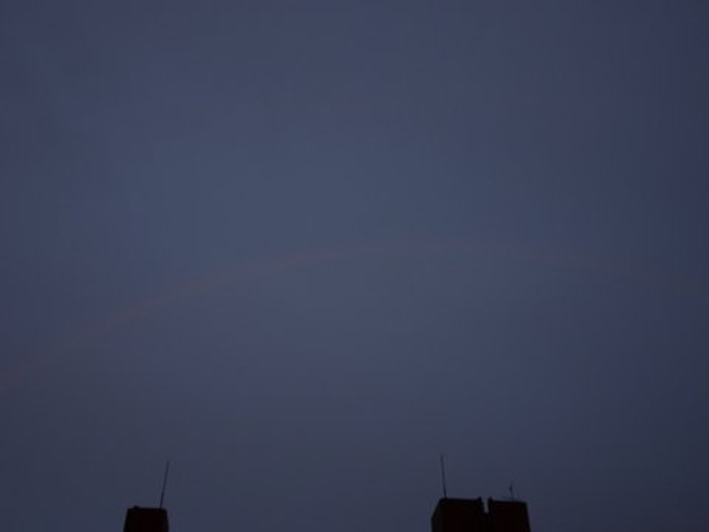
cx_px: 354
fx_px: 778
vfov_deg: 37.7
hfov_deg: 49.0
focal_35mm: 38
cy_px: 266
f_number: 4
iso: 80
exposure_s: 1/30
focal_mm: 6.56
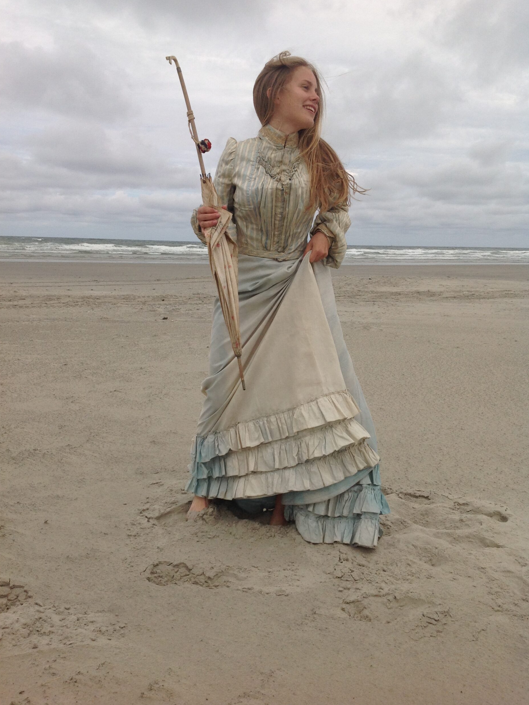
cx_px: 259
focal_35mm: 36
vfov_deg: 51.4
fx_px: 733
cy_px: 348
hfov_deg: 39.7
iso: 50
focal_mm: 4.28
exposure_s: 1/3030
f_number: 2.4
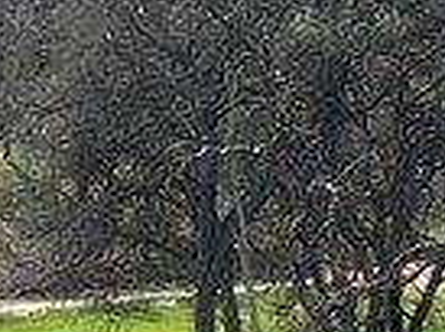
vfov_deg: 7.5
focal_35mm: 195
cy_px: 459
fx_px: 2500
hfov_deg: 9.7
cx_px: 776
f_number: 1.5
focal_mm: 5.7
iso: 50
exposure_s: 1/2513
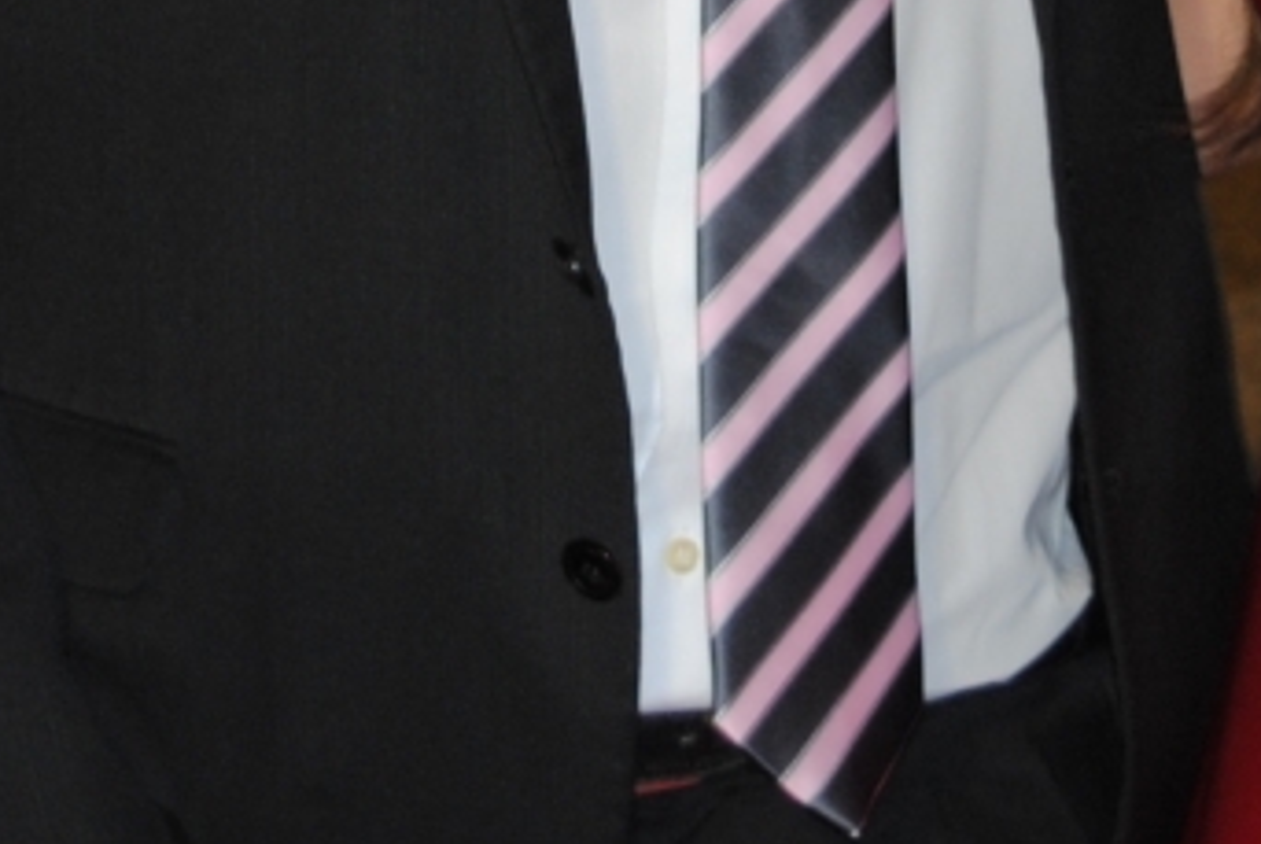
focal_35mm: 231
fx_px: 8102
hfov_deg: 8.9
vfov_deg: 5.9
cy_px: -713
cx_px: 769
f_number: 4.5
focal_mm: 34
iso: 200
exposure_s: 1/60
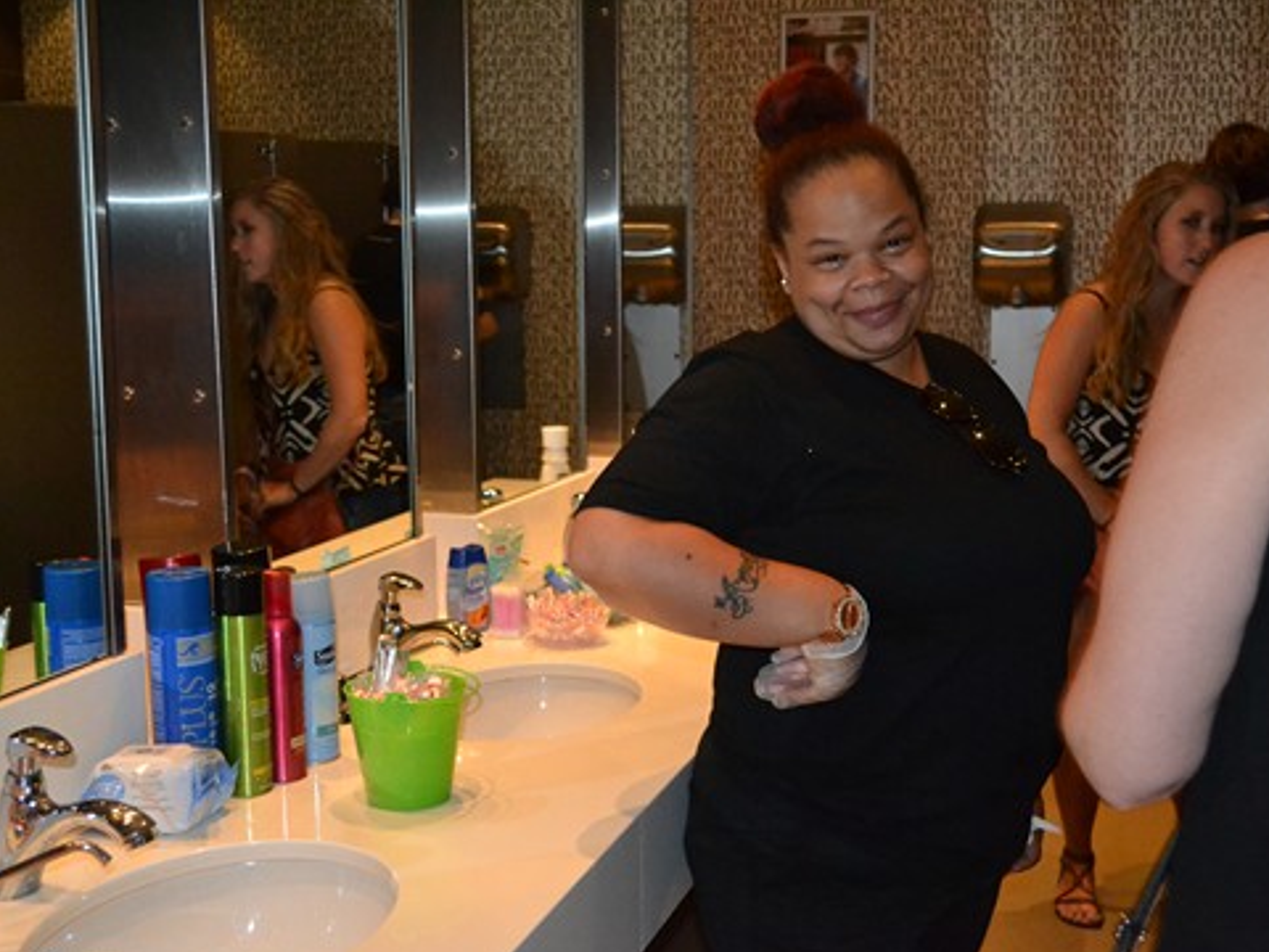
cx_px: 682
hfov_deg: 43.8
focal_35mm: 43
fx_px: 1576
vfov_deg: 33.6
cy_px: 480
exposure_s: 1/60
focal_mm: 26
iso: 3200
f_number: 4.2
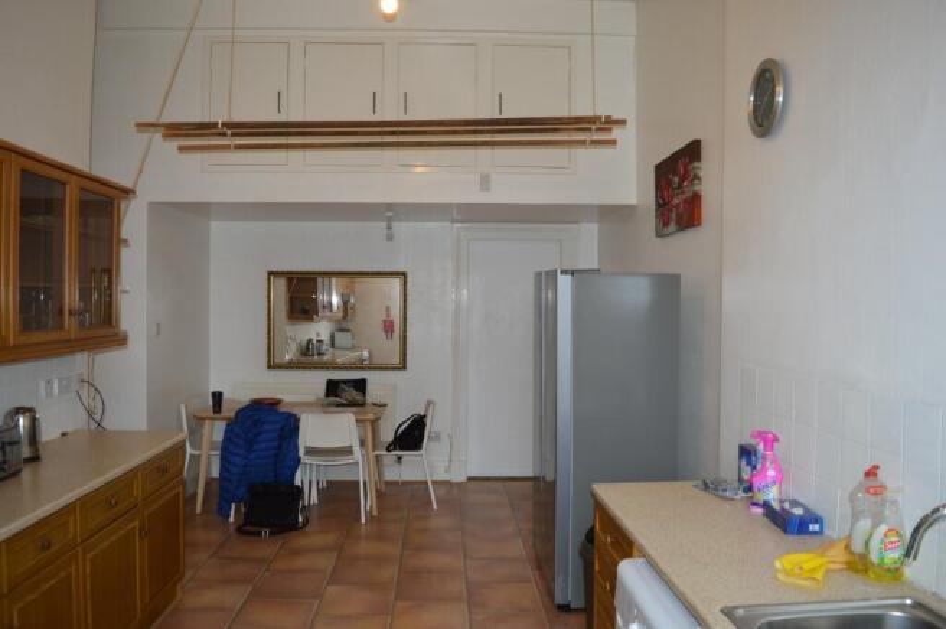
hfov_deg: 67.4
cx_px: 473
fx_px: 709
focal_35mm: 27
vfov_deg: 47.8
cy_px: 314
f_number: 3.5
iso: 400
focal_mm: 18
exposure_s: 1/60
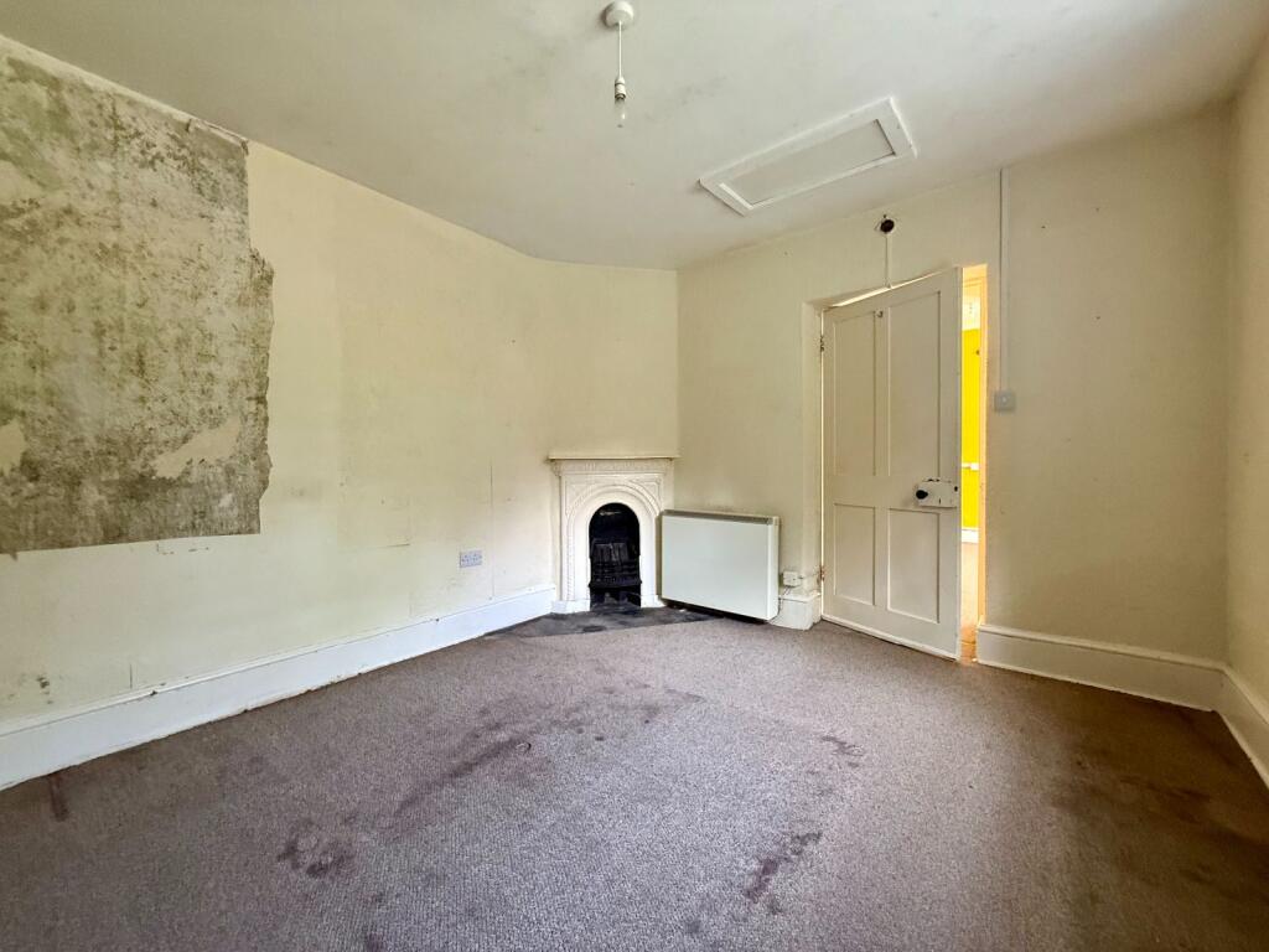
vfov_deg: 85.7
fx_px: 513
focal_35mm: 14
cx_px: 634
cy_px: 476
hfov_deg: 102.1
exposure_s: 1/91
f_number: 2.2
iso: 320
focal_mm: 2.22
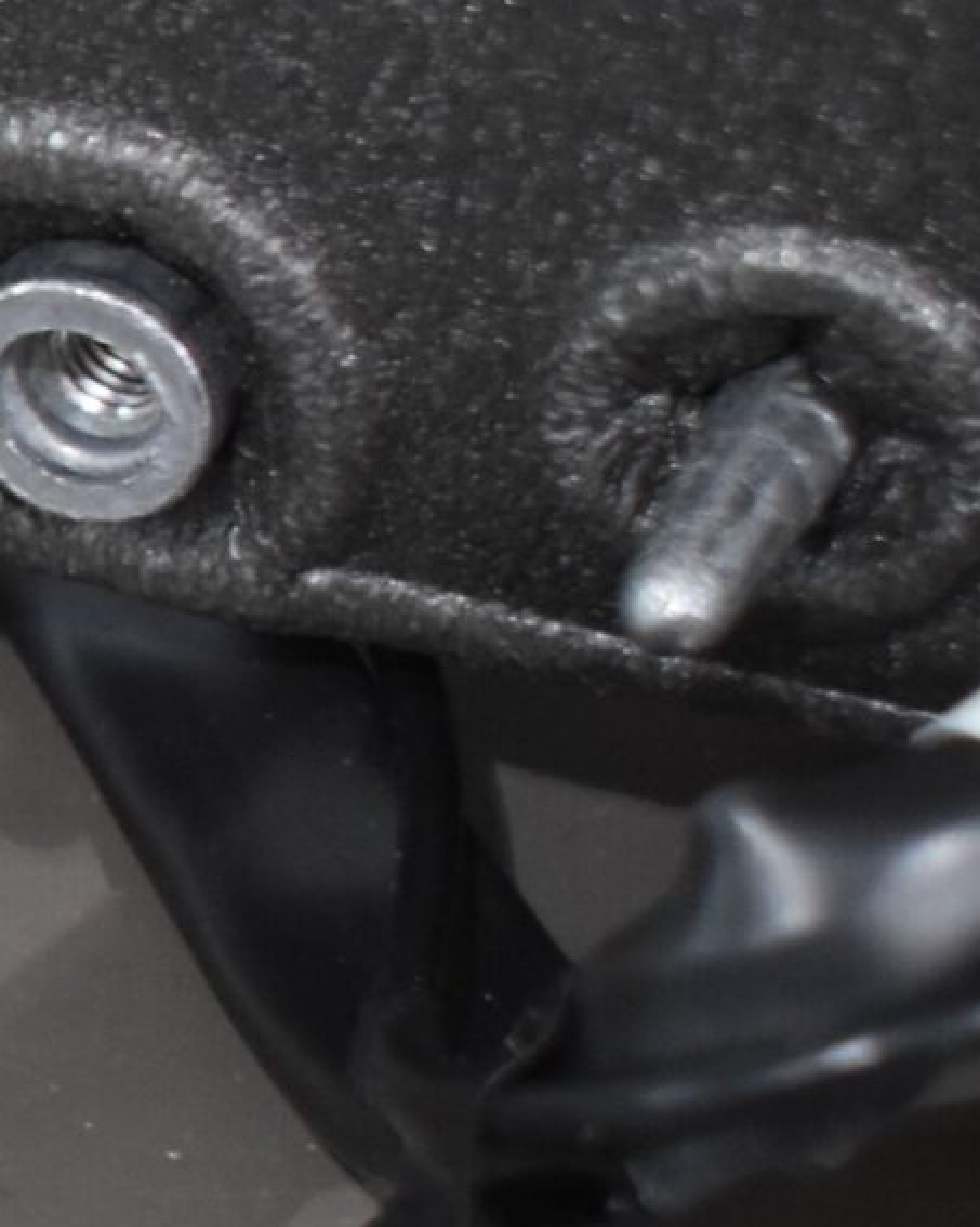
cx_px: -1696
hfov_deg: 6.3
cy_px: 1183
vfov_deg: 8.4
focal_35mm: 229
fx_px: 8309
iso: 1250
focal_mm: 36
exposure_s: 1/125
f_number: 4.8
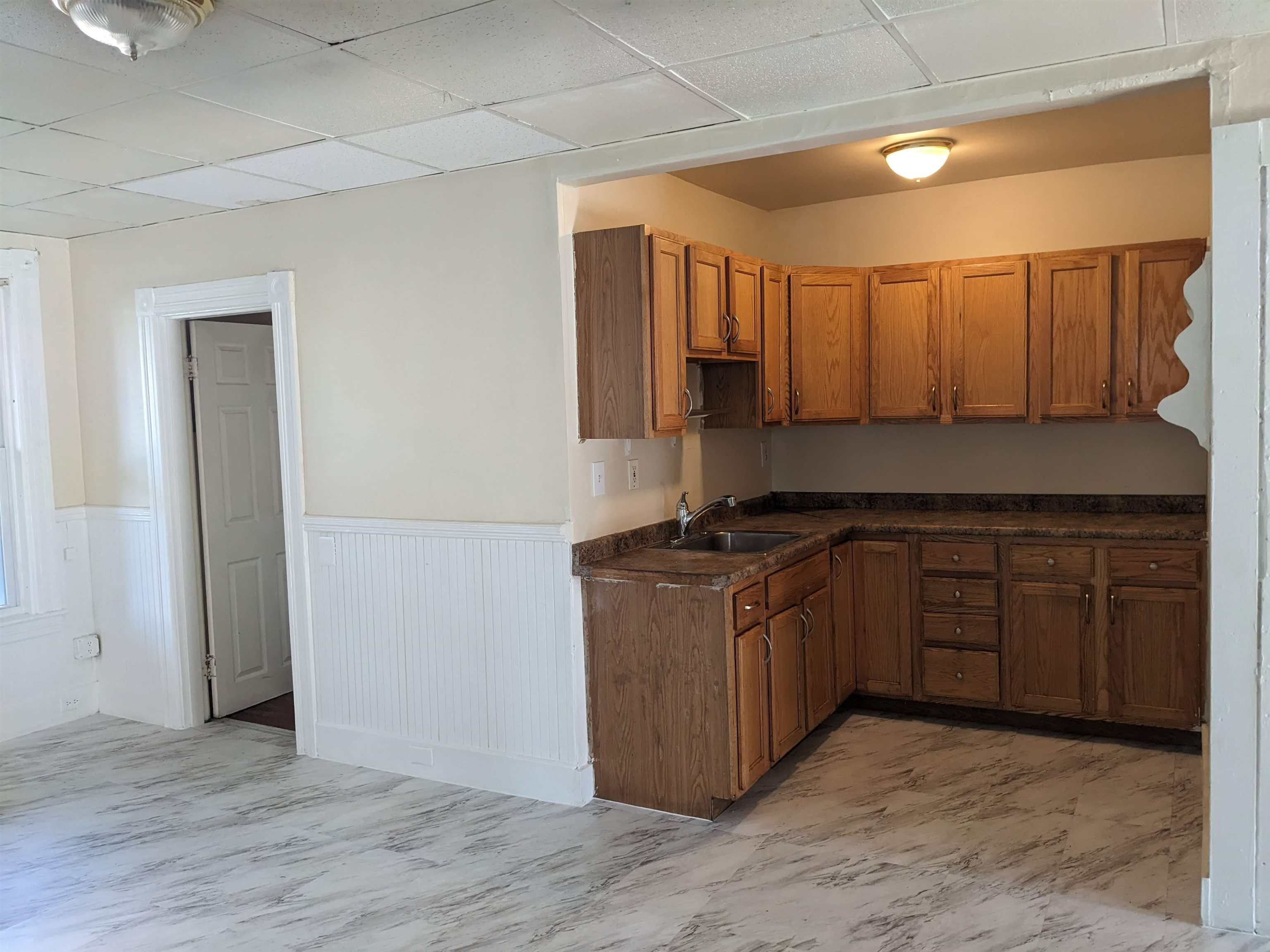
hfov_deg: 65.3
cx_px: 635
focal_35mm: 27
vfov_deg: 51.4
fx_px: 991
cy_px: 476
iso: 260
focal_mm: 4.38
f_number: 1.73
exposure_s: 1/120
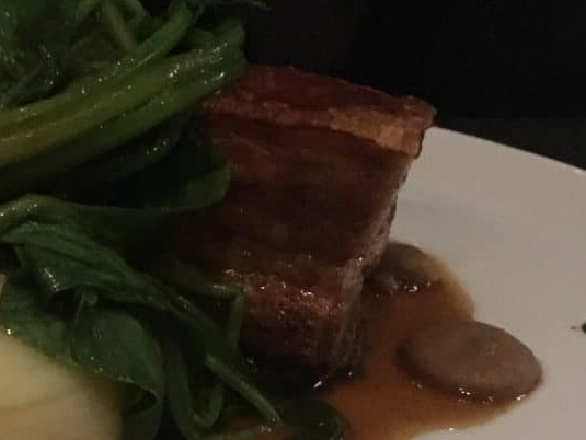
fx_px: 1321
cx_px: 38
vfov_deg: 18.2
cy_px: 483
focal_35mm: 78
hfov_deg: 24.2
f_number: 2.2
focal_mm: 4.15
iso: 1000
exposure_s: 1/17
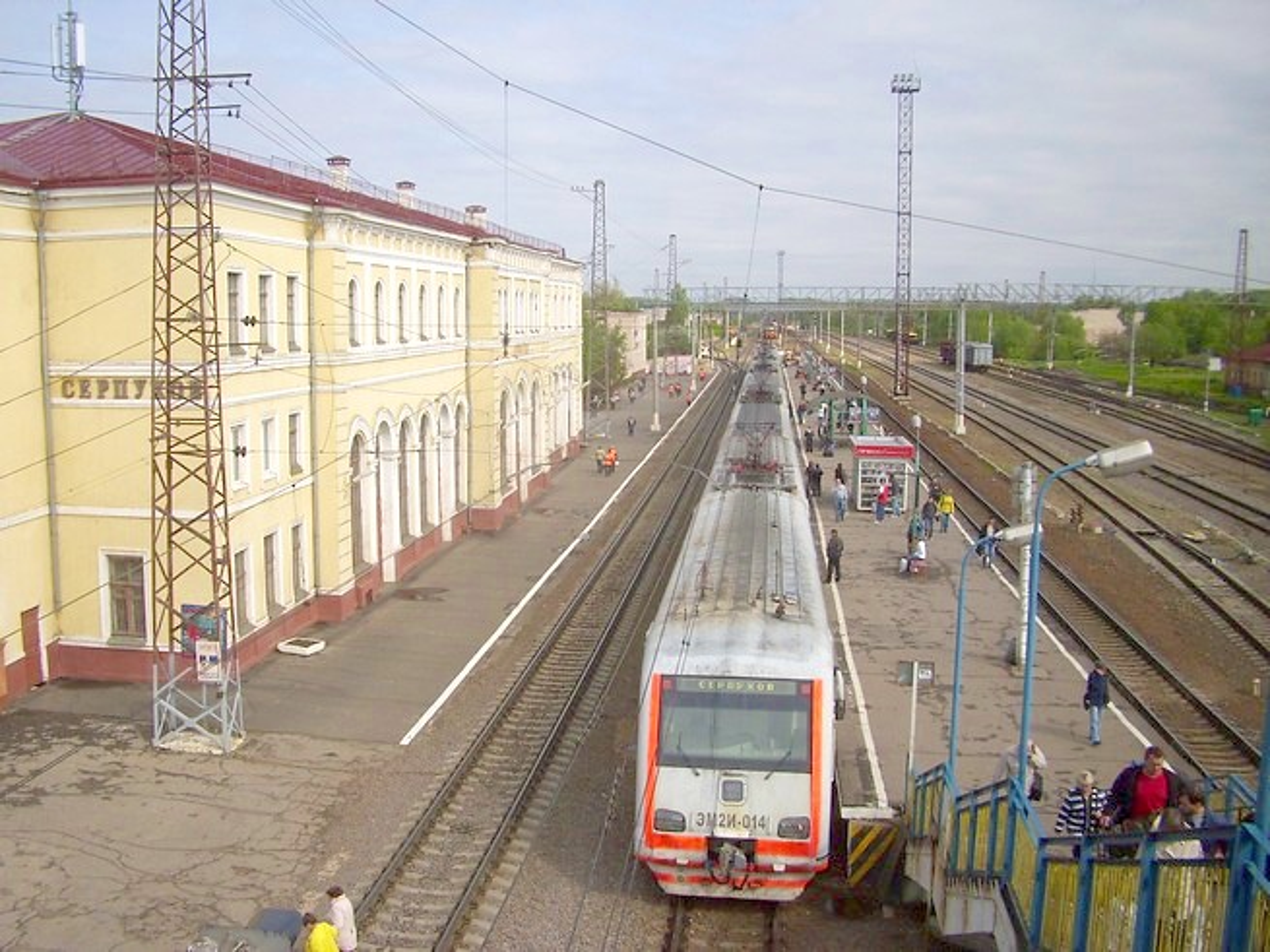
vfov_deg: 41.8
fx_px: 1247
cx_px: 635
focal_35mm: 34
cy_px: 476
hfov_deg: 54.0
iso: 80
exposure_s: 1/400
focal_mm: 5.7
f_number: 5.6
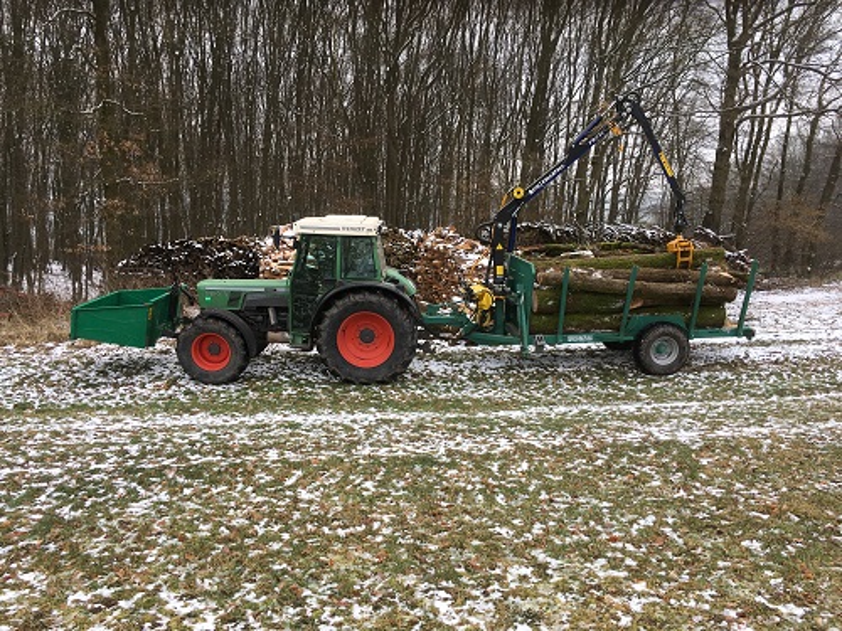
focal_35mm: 29
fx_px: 705
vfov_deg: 48.2
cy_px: 316
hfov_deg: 61.7
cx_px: 421
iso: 25
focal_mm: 4.15
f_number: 2.2
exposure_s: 1/375
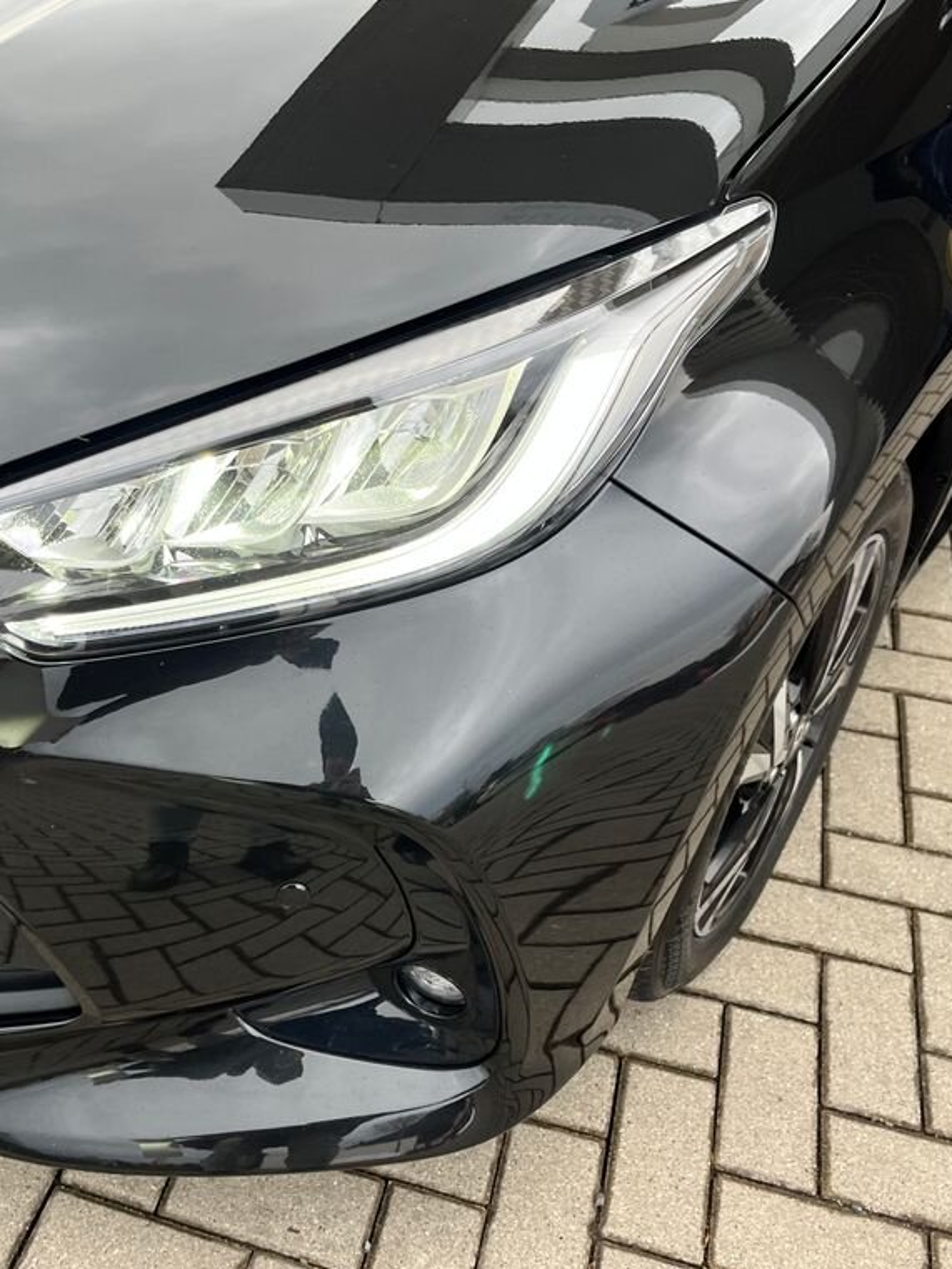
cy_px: 637
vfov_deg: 52.6
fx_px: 1283
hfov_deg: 40.4
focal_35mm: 35
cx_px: 347
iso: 100
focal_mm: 5.1
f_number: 1.6
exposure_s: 1/121
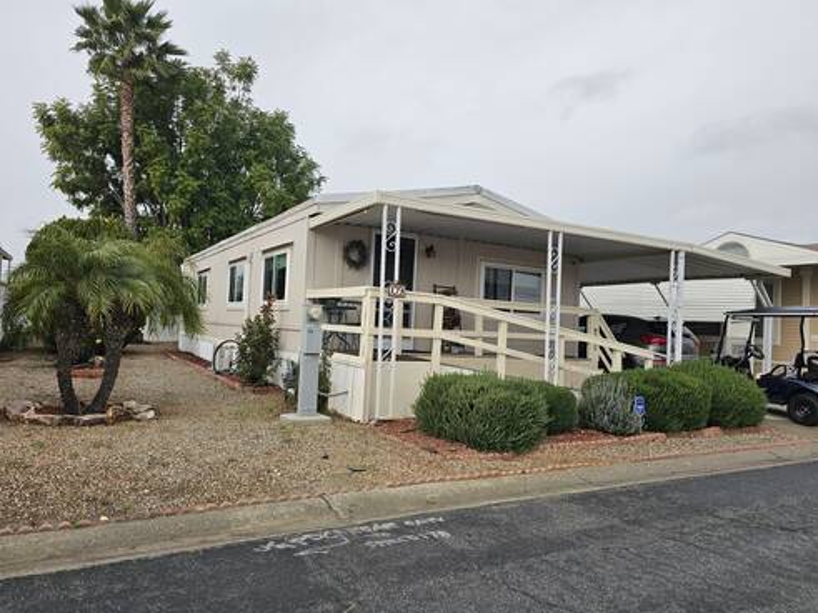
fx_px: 567
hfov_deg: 71.6
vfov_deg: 56.8
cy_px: 306
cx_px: 400
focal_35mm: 24
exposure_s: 1/781
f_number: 1.7
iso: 10
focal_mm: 6.3
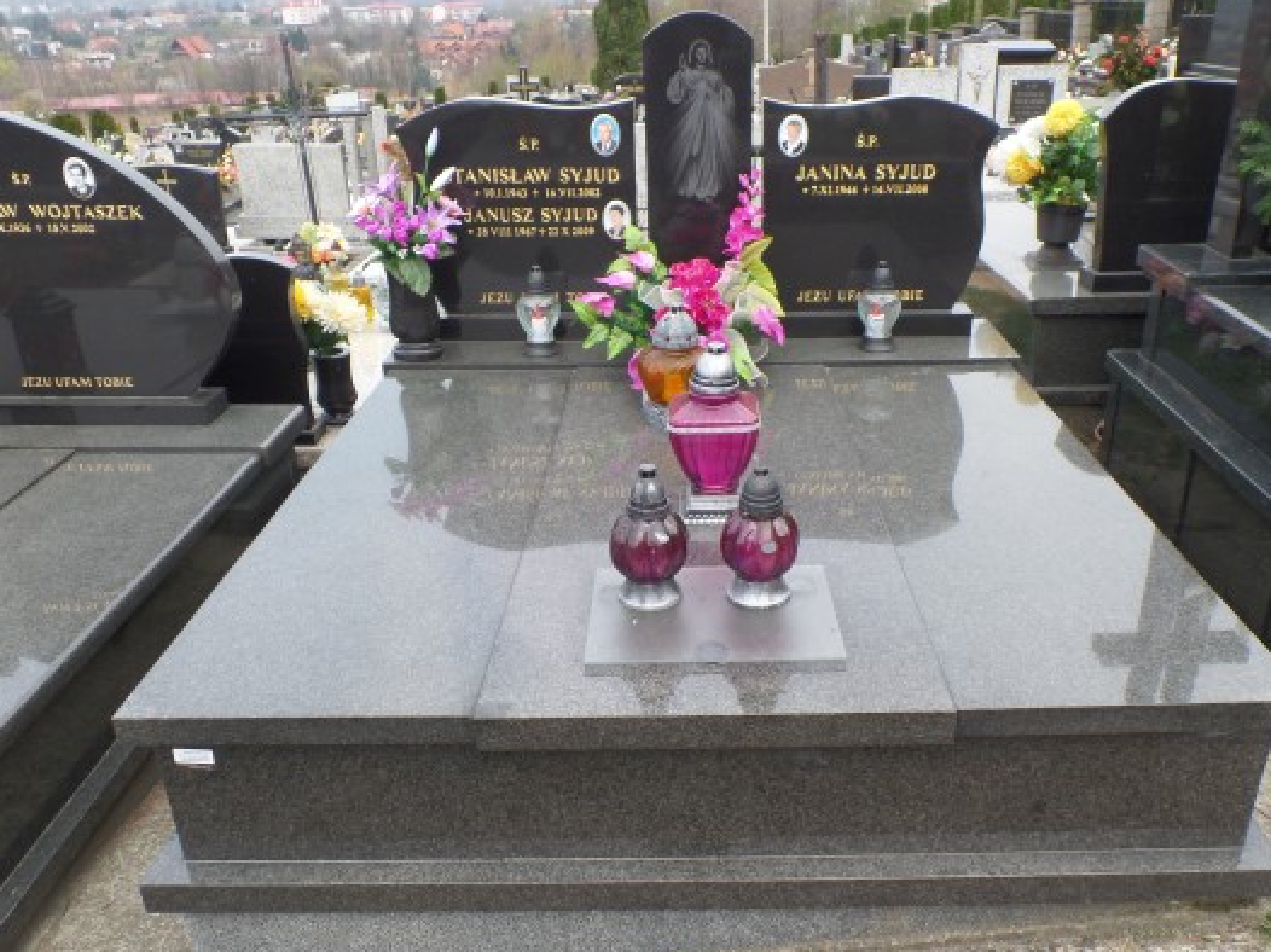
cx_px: 696
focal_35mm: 28
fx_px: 1028
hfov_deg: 63.3
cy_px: 510
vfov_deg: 49.7
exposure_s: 1/250
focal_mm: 4.1
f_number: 3.5
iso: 100
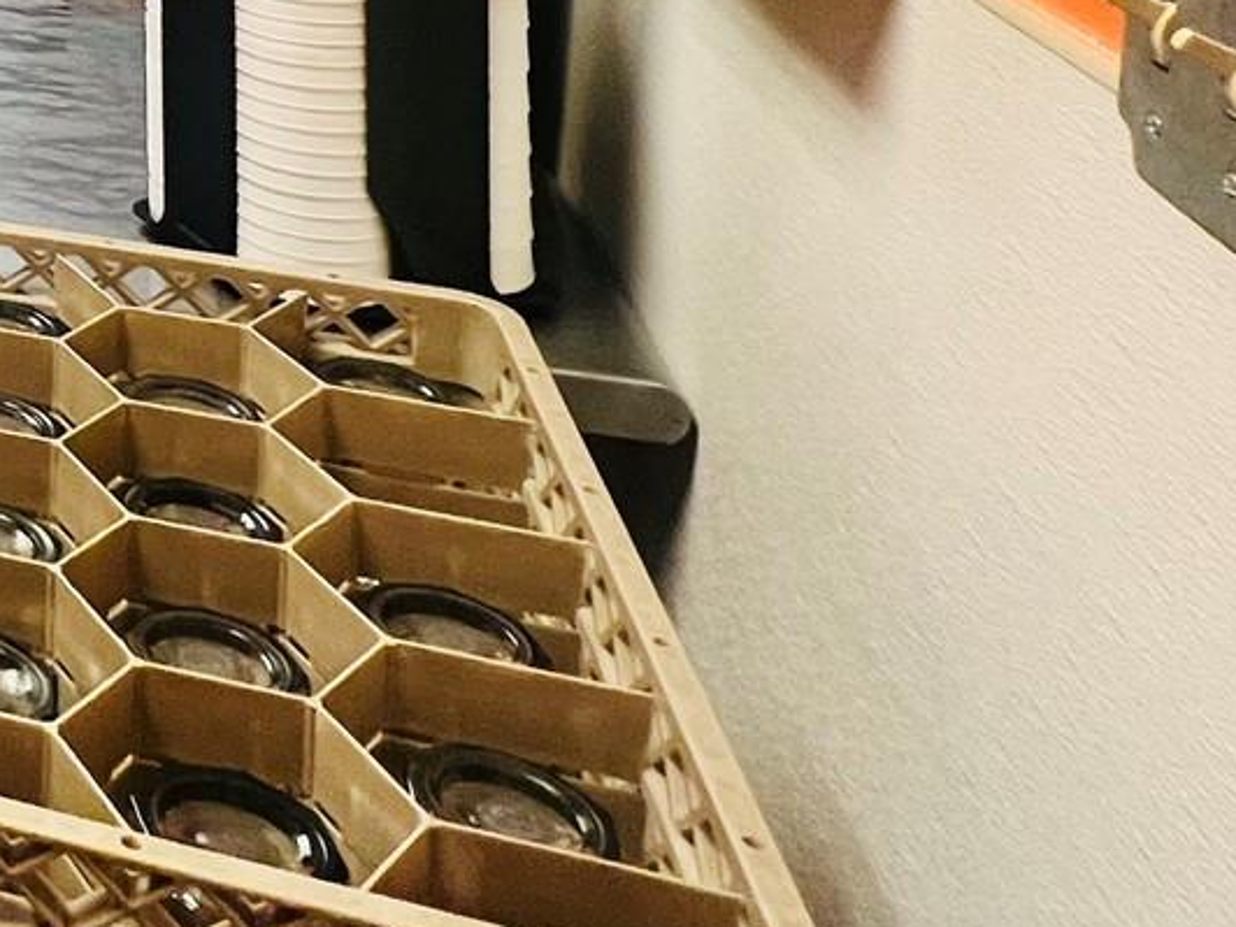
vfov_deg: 23.7
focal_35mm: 50
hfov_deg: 25.1
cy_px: -434
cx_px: -764
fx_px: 1785
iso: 200
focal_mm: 1.57
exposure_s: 1/60
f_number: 1.8
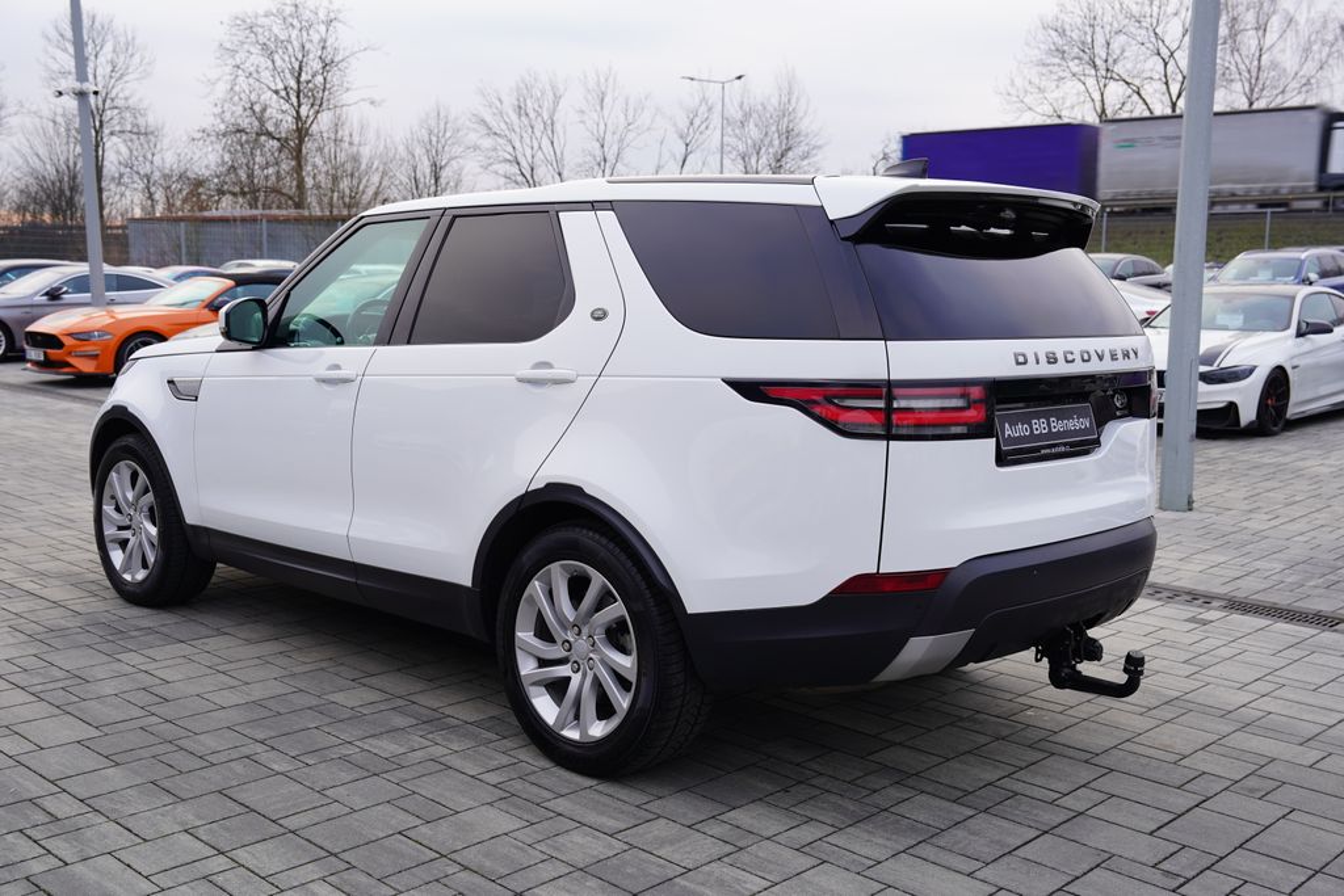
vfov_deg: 36.9
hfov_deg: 53.1
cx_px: 672
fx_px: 1344
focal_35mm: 36
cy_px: 448
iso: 100
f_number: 4.5
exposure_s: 1/80
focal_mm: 36
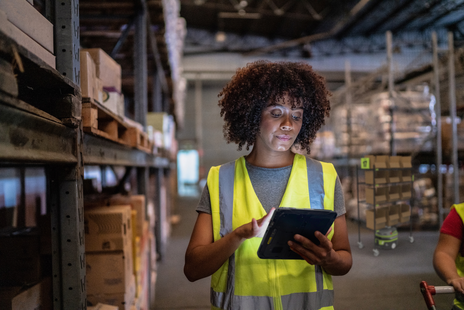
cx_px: 232
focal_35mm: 35
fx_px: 451
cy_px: 155
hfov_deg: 54.4
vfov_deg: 37.9
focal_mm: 35
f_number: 1.4
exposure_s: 1/400
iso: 3200
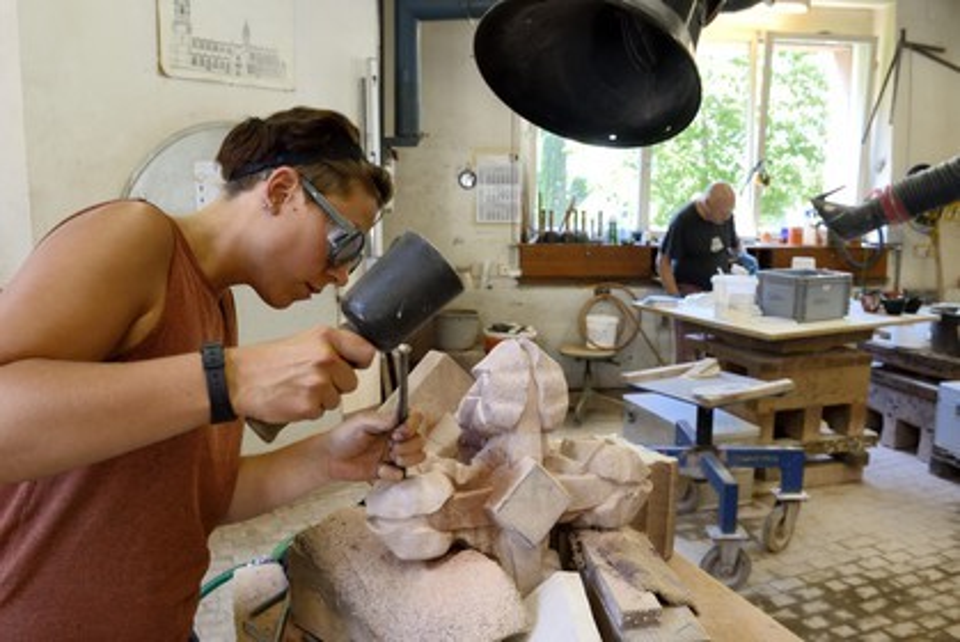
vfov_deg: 45.0
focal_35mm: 29
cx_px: 480
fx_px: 774
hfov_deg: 63.6
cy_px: 321
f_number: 8
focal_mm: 29
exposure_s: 1/100
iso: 1600
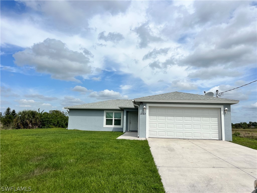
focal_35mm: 26
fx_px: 193
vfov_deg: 53.1
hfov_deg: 67.3
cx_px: 128
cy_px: 96
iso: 50
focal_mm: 5.7
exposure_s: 1/8696
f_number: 1.5
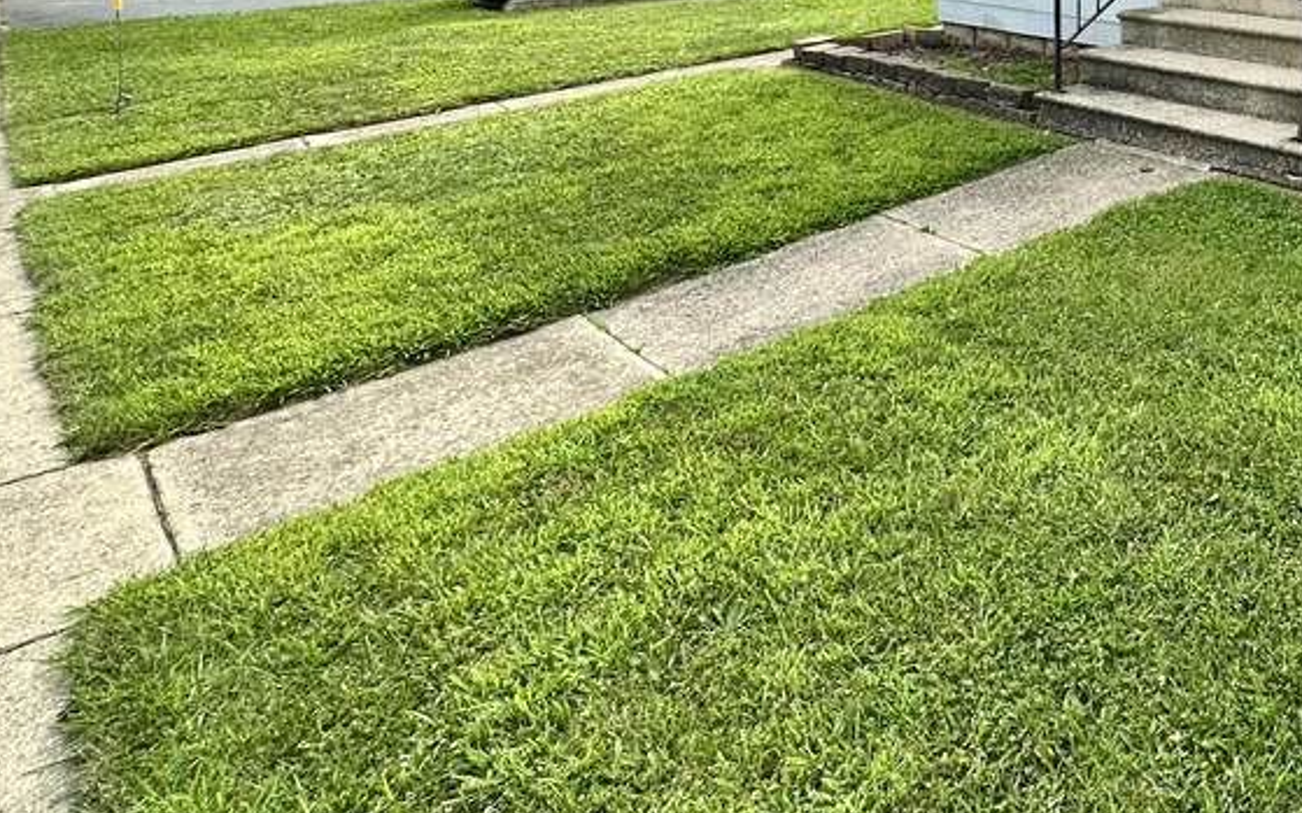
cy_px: -177
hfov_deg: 47.8
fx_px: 1206
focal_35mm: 34
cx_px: 1276
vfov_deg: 31.0
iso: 40
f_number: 2.2
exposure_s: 1/707
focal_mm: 2.22
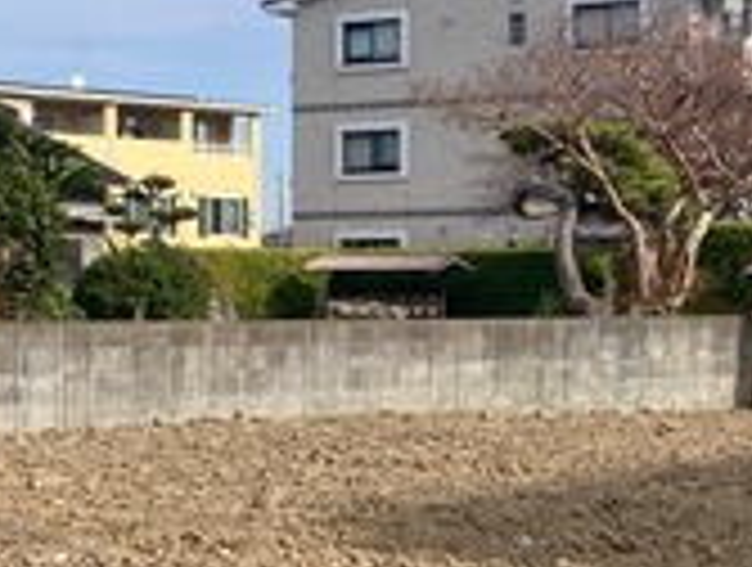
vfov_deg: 13.8
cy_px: 500
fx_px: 2329
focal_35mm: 107
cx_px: 374
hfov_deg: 18.3
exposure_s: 1/1869
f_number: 1.8
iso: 20
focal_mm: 3.99
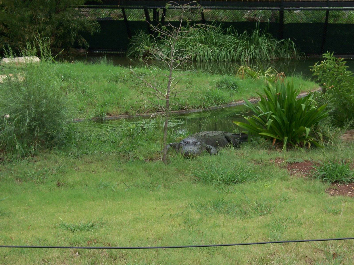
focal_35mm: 89
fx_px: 910
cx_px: 177
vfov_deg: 16.6
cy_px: 132
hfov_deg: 22.0
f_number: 5.6
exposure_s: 1/250
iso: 140
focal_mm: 14.8
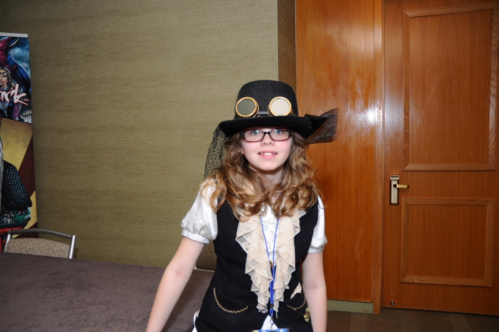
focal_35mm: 33
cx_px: 250
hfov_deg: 57.3
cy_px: 166
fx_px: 457
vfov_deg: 39.9
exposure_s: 1/60
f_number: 4
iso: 200
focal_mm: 22
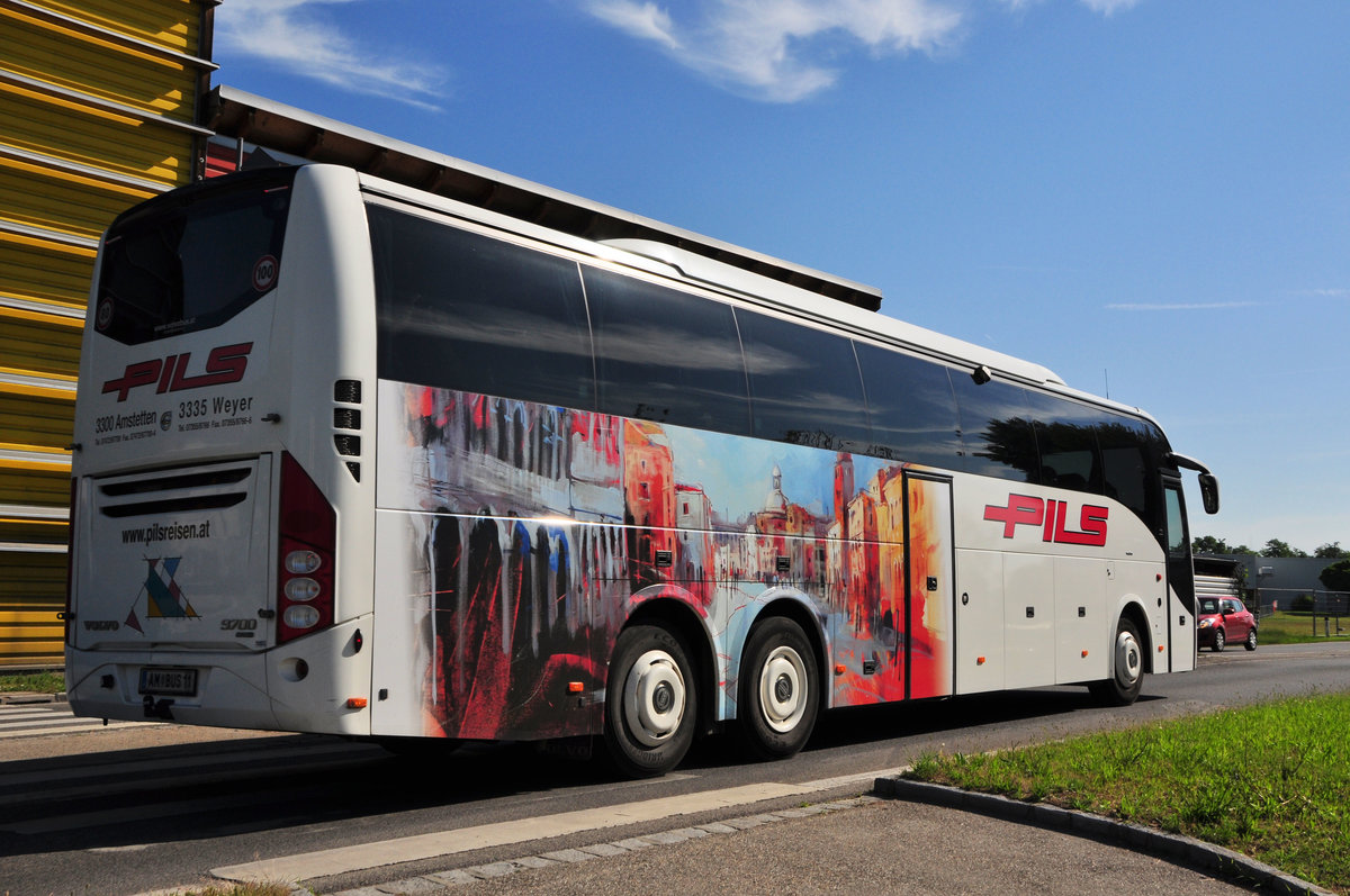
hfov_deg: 51.3
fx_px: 1405
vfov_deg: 35.4
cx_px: 675
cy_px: 448
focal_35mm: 38
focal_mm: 25
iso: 200
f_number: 11
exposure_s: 1/500
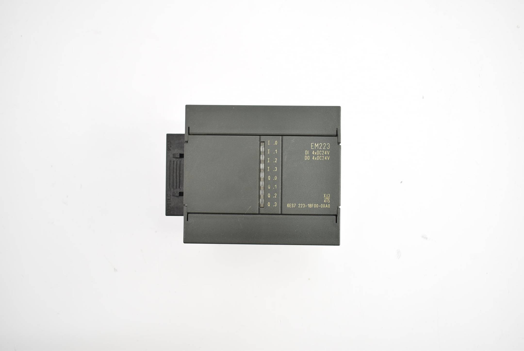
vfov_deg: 36.9
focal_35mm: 36
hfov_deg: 53.1
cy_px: 176
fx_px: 524
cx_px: 262
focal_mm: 24
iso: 100
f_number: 3.8
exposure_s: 1/15
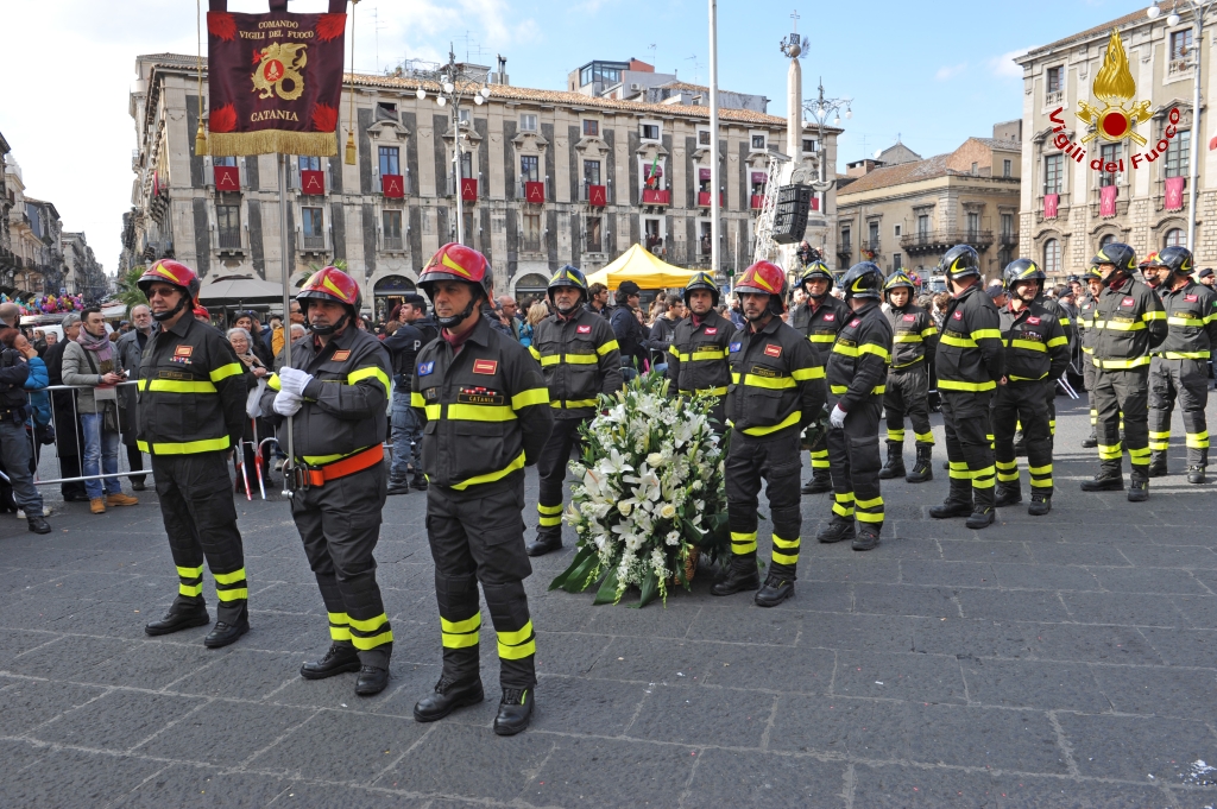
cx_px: 608
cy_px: 404
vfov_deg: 33.3
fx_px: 1351
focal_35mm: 40
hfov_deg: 48.5
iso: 200
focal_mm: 40
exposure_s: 1/200
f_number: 7.1
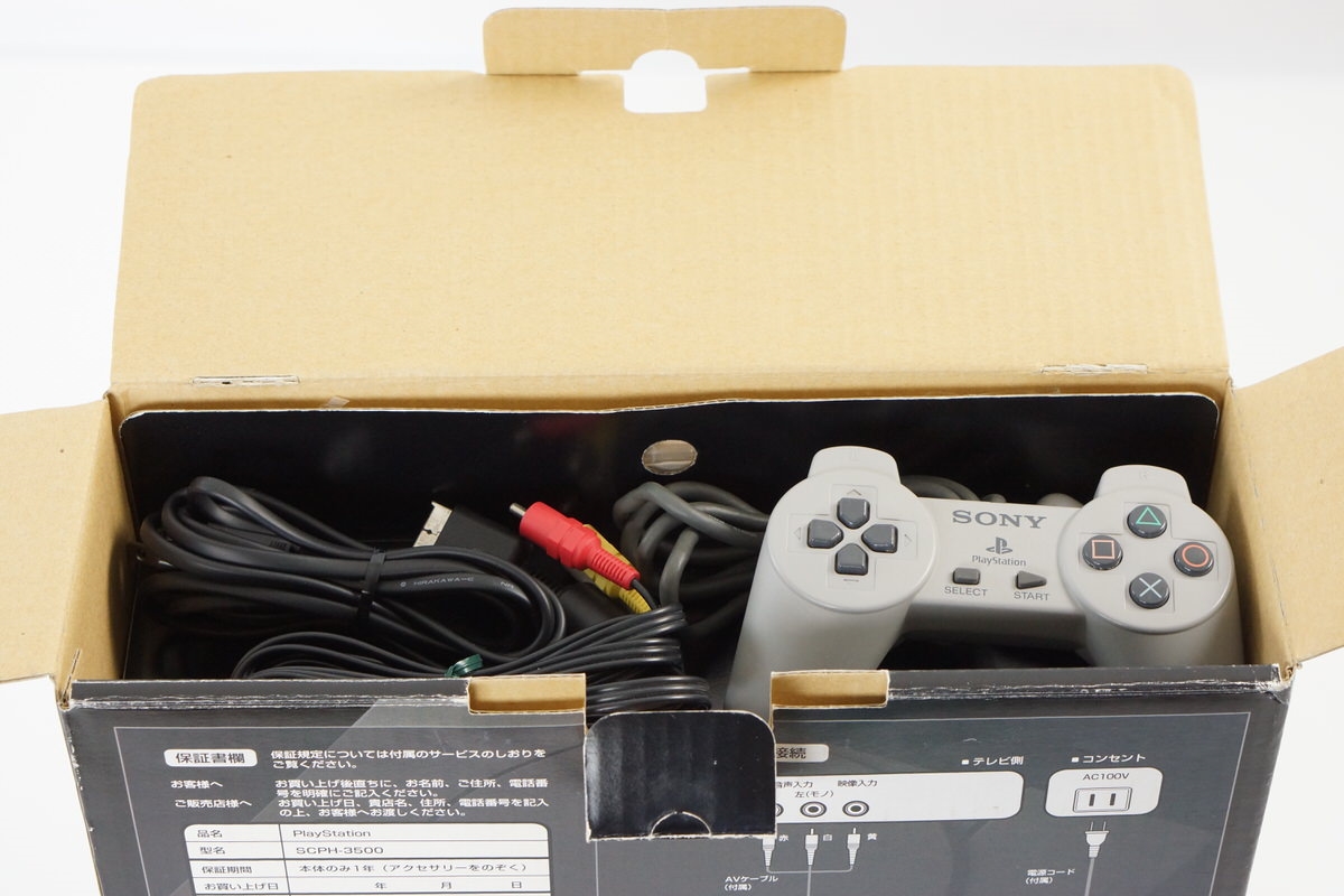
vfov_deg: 18.2
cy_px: 448
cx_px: 672
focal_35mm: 75
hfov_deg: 27.0
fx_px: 2800
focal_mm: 50
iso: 1600
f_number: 6.3
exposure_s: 1/80
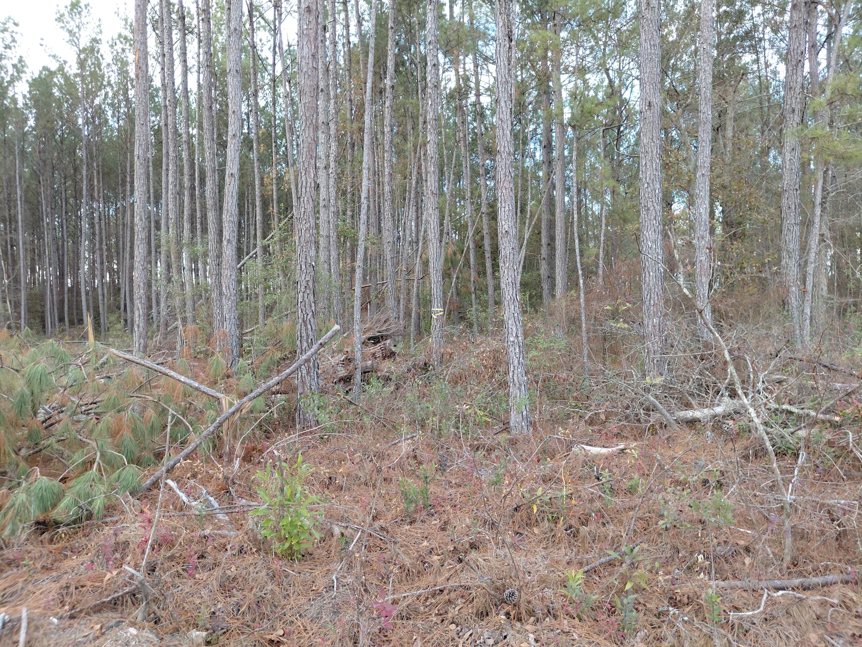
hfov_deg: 69.4
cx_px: 431
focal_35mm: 25
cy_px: 324
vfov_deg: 54.9
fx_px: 623
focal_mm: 4.69
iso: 160
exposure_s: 1/120
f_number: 1.8
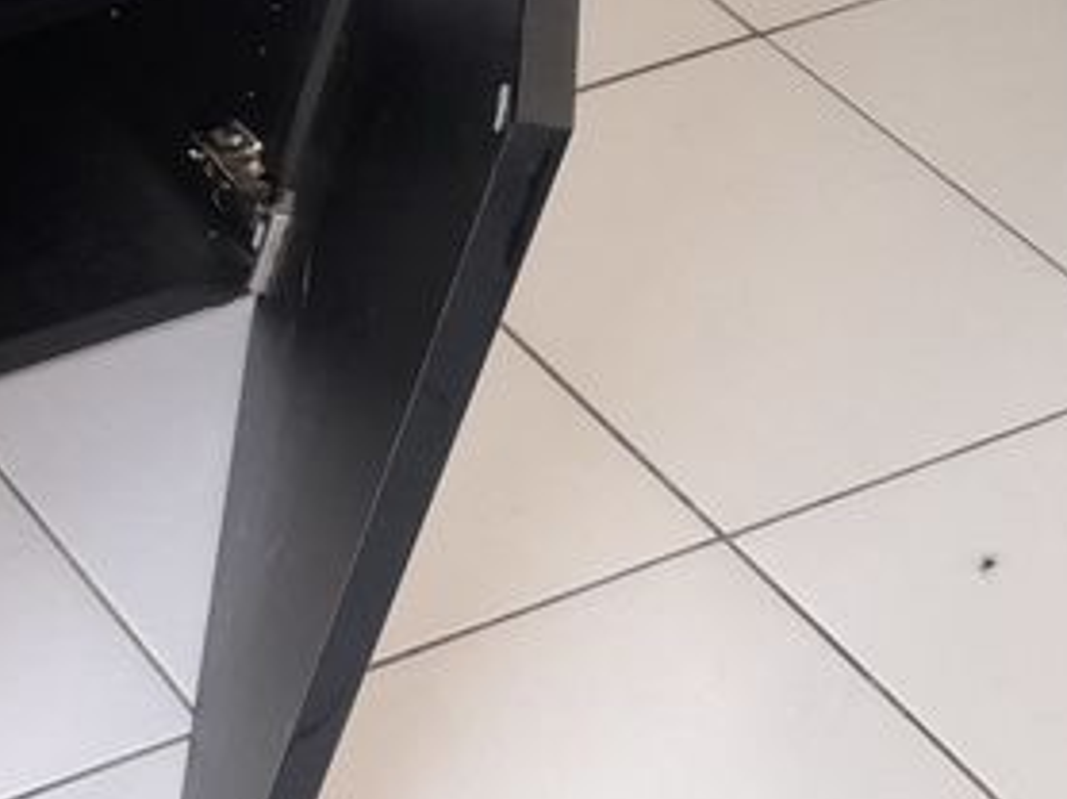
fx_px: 2772
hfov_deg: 18.3
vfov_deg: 16.3
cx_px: -702
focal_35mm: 90
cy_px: 181
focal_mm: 4.6
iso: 160
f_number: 2
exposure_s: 1/50
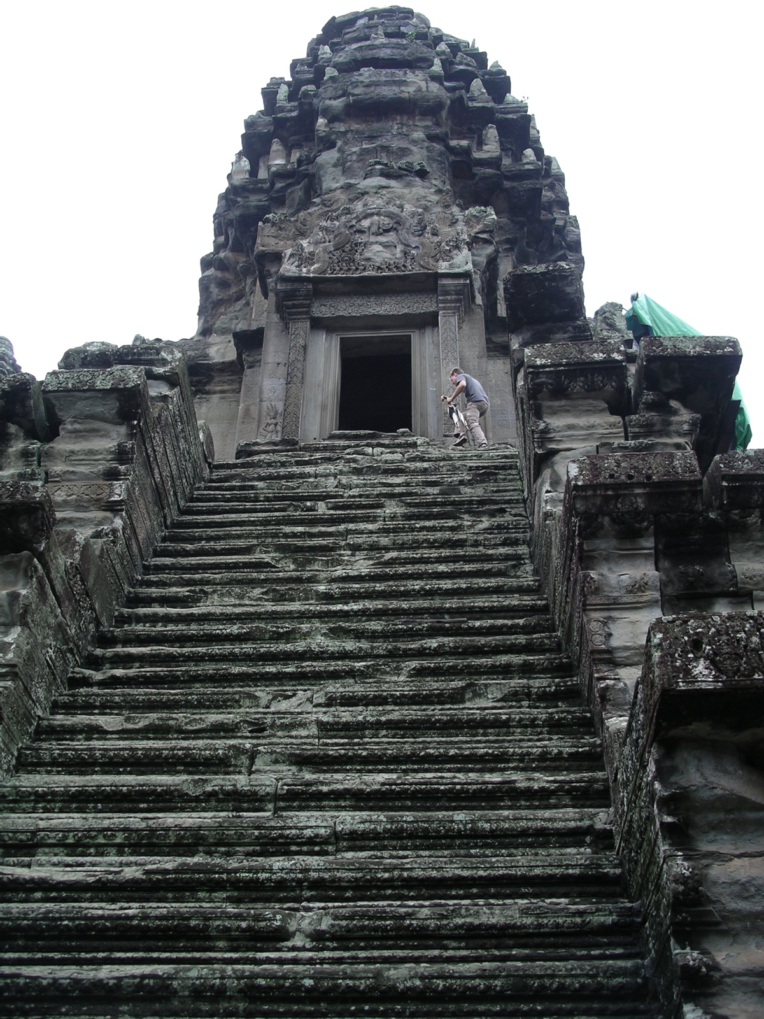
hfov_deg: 38.7
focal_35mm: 37
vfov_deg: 50.1
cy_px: 510
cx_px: 382
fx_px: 1089
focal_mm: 7.8
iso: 64
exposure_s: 1/160
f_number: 2.8
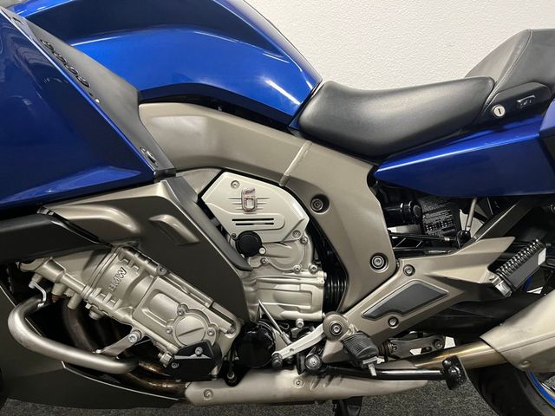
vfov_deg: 53.1
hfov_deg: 67.3
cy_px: 208
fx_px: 417
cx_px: 278
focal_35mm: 26
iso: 400
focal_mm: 5.1
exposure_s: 1/50
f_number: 1.6
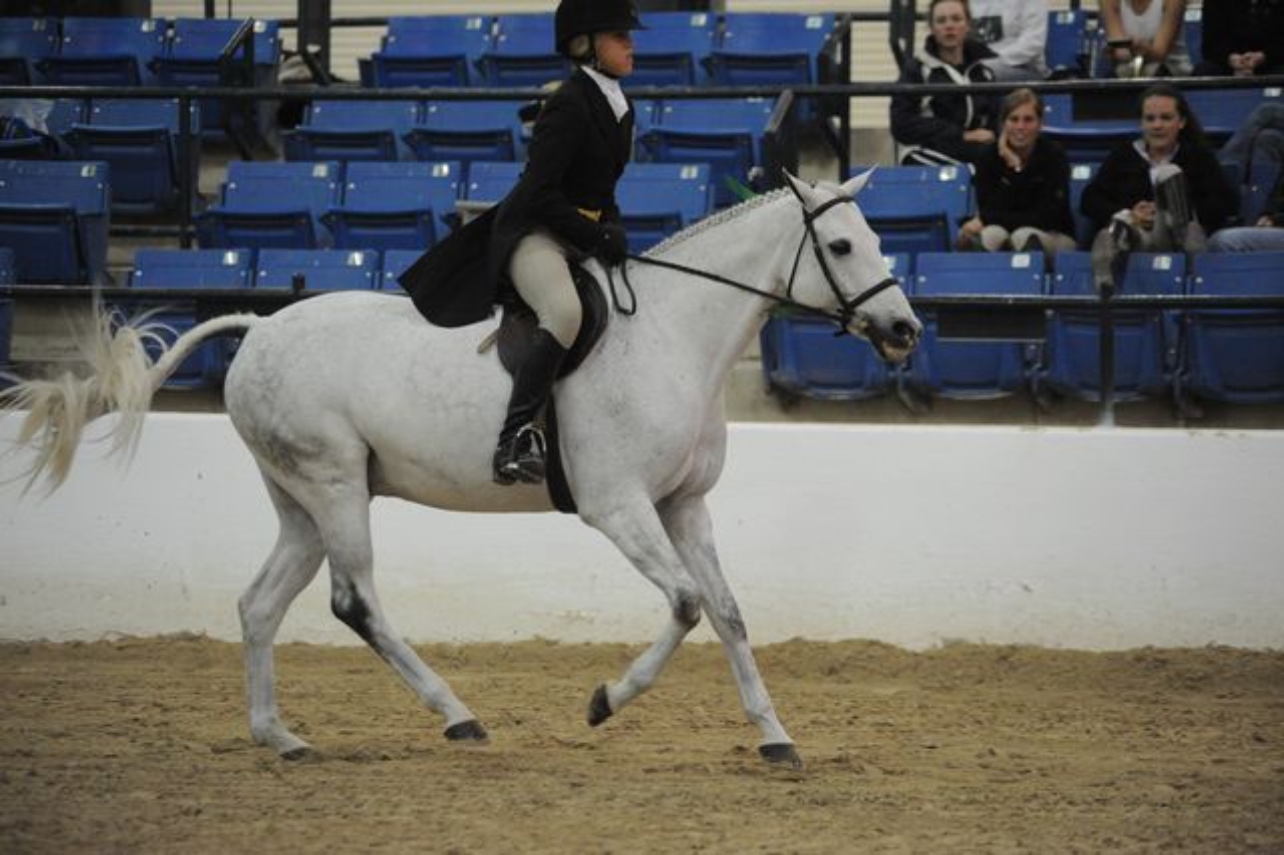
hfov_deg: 15.2
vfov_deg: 10.1
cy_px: 428
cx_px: 642
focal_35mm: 135
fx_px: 4812
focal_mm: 135
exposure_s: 1/500
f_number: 2.8
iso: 6400
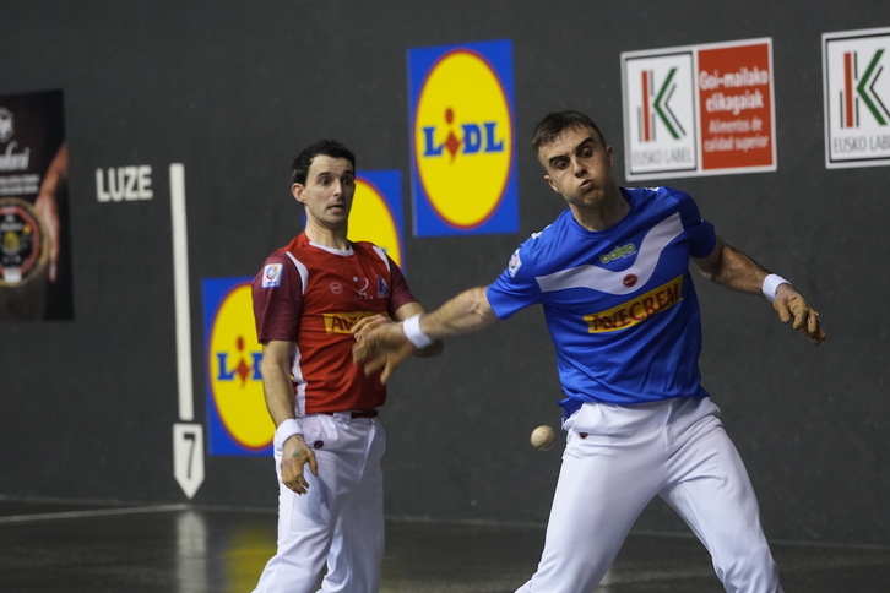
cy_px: 296
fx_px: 5414
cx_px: 445
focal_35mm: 219
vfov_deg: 6.3
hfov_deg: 9.4
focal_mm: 146
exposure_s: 1/640
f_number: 4
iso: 3200
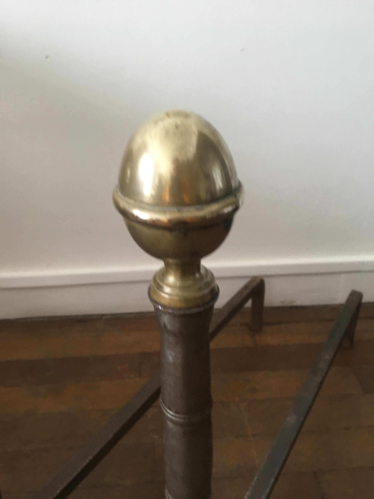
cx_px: 187
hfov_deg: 48.2
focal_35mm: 29
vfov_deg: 61.7
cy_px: 250
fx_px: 418
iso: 160
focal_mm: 4.15
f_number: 2.2
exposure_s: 1/33
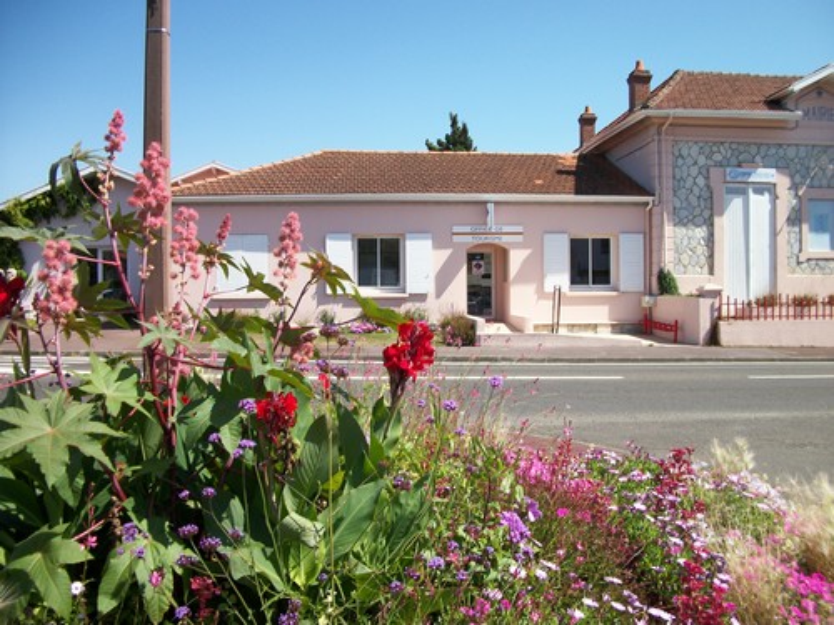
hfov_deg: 56.8
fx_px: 771
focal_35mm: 32
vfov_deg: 44.2
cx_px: 417
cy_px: 312
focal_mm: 5.7
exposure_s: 1/125
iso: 80
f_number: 8.8
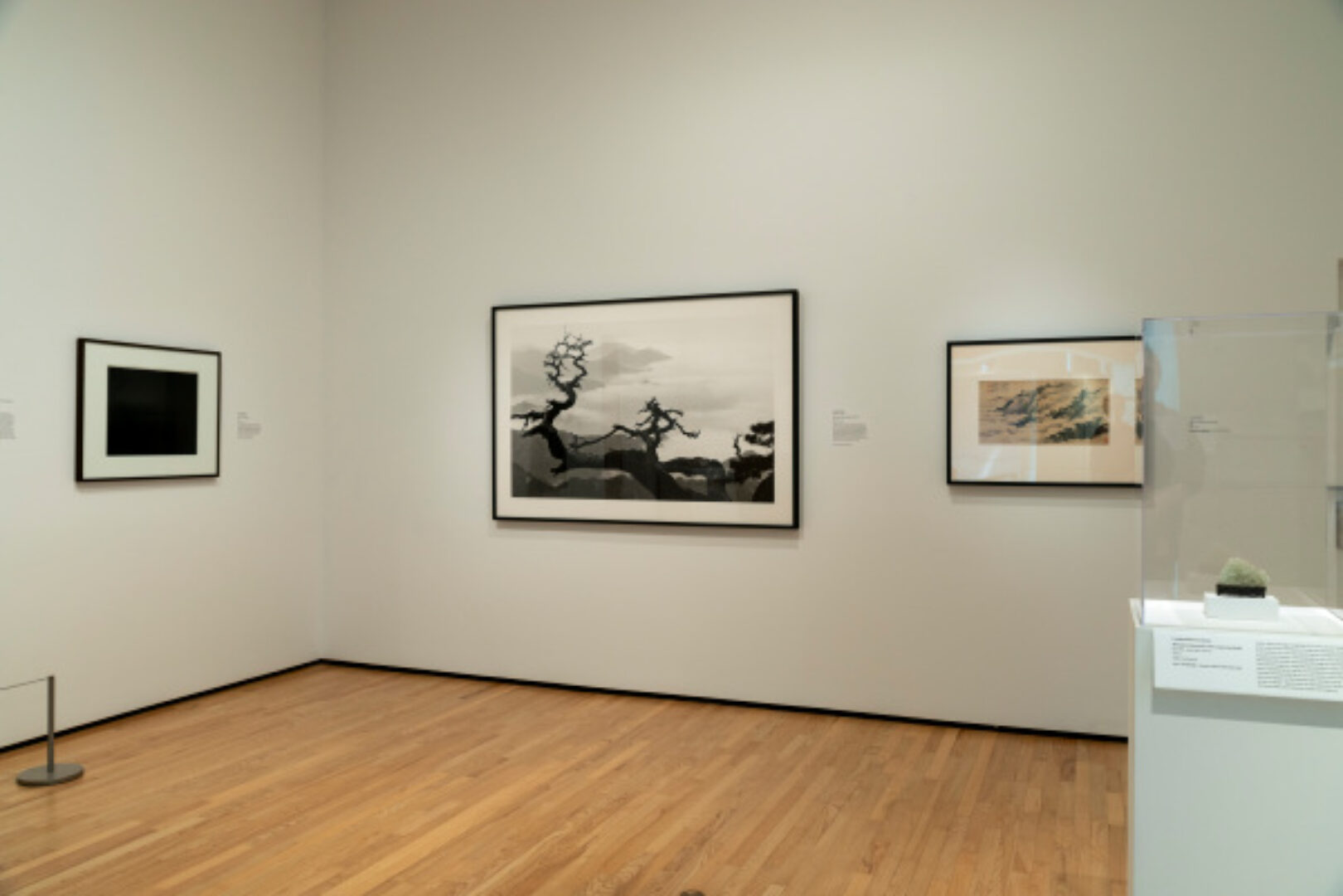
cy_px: 448
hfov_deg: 61.9
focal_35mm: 30
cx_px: 672
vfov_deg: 43.6
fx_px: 1119
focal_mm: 30
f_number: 7.1
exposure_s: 1/2.5
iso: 400
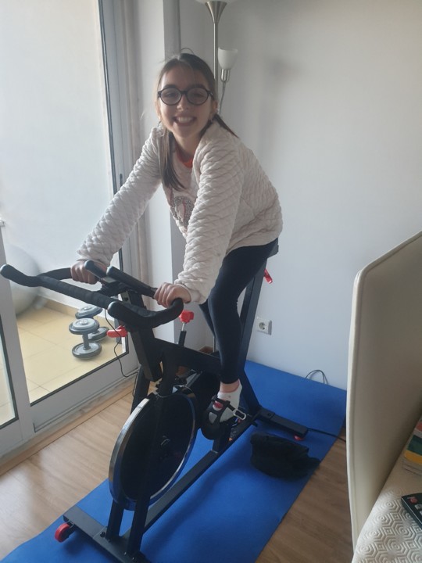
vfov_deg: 67.3
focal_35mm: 26
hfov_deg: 53.1
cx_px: 211
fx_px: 423
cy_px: 282
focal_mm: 4.3
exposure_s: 1/50
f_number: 2.4
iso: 250
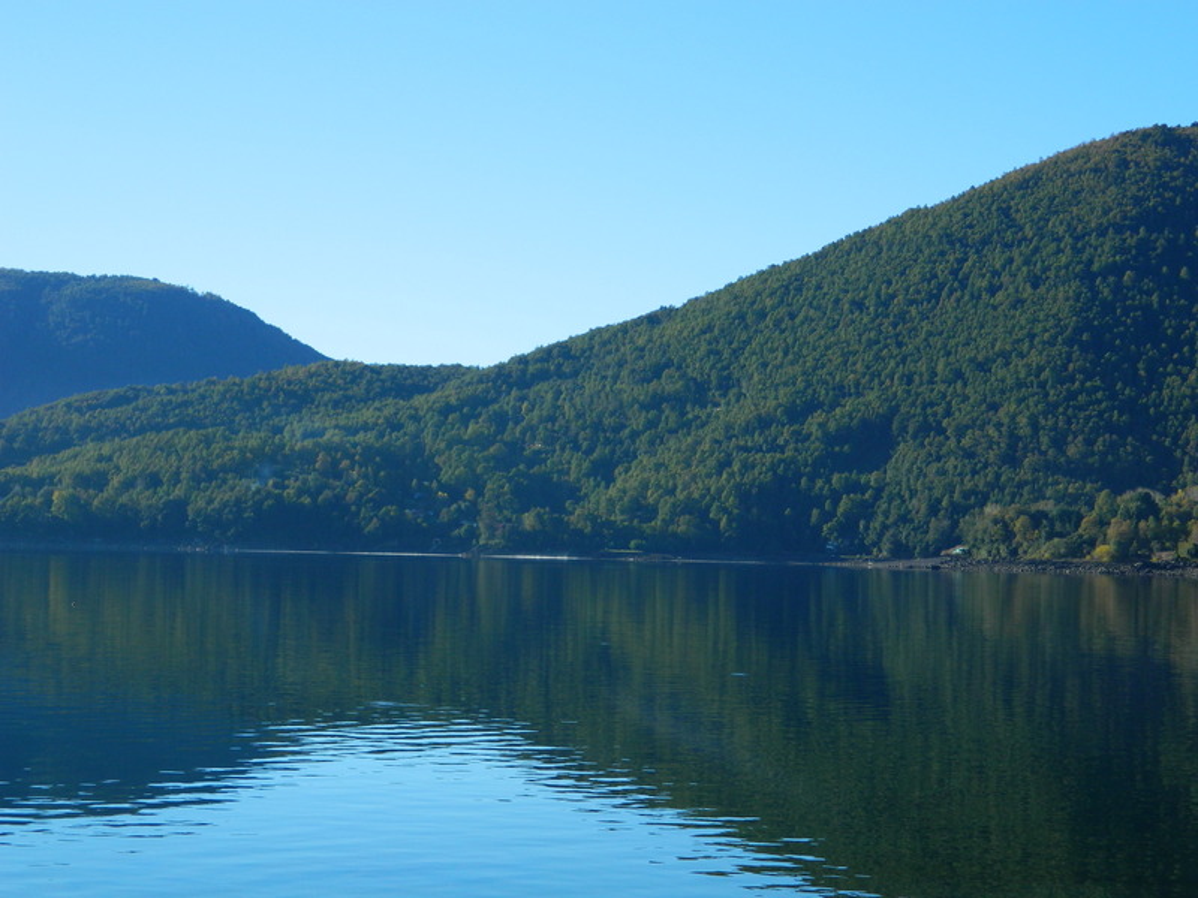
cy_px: 449
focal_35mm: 70
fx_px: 2423
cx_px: 599
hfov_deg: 27.8
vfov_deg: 21.0
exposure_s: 1/400
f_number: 4
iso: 80
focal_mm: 12.6
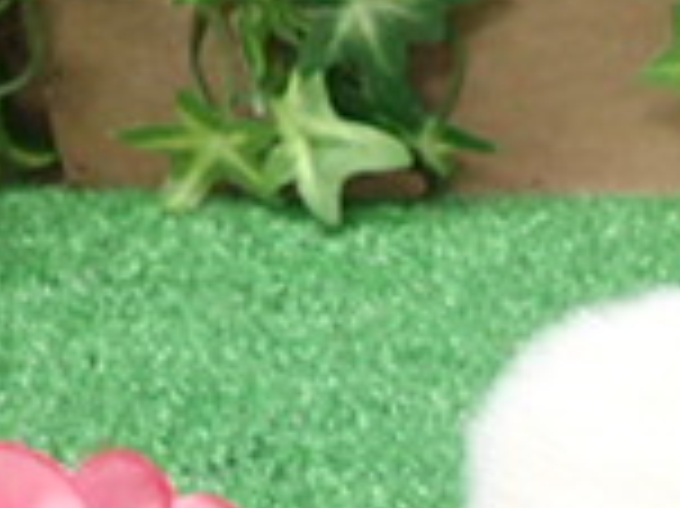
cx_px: 964
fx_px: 2081
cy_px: 868
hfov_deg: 17.1
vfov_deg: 12.8
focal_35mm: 106
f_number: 2
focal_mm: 4.5
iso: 400
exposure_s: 1/50
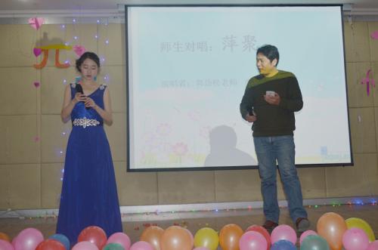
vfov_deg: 29.7
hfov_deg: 43.7
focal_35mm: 45
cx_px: 189
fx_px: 471
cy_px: 125
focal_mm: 30
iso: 500
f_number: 4.2
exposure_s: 1/60
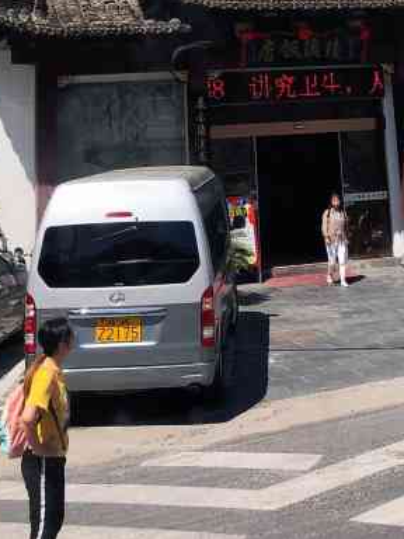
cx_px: 290
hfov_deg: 21.5
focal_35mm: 68
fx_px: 1058
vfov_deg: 25.5
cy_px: -114
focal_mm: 3.99
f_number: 1.8
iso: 25
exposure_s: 1/2667
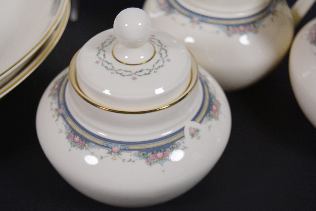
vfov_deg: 20.2
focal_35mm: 68
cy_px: 106
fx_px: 592
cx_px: 158
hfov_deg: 29.9
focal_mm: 45
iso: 320
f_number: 5.6
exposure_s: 1/125
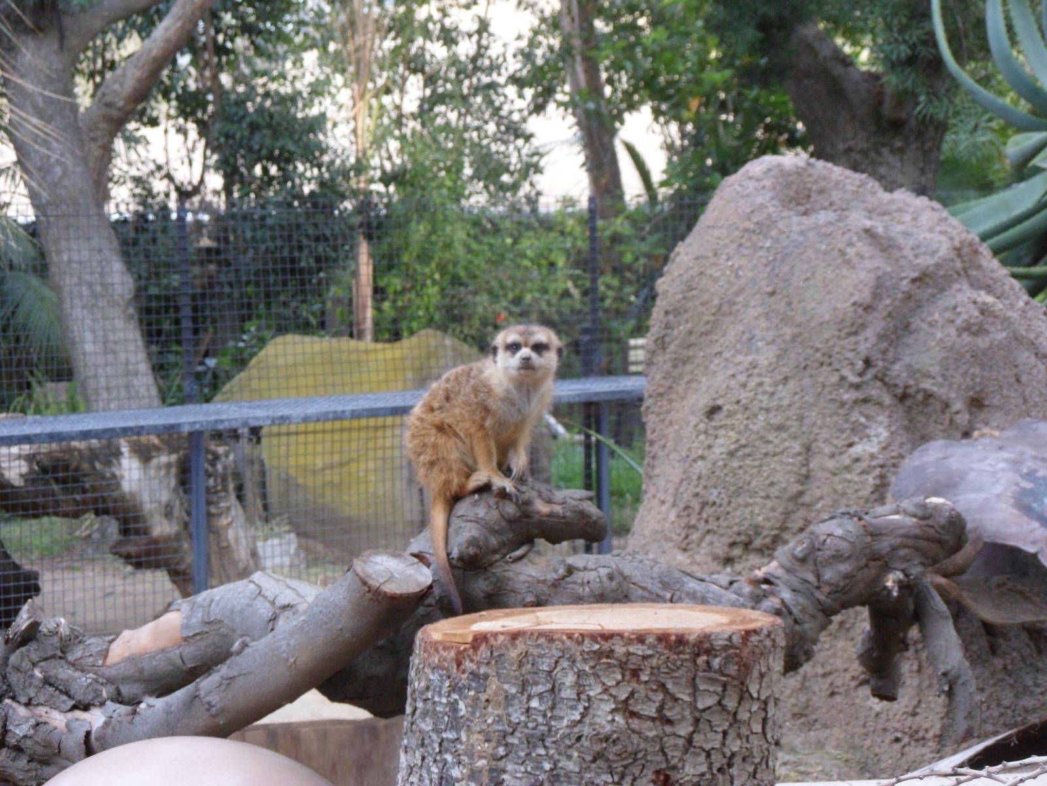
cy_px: 393
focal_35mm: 105
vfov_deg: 14.1
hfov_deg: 18.7
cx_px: 524
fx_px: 3176
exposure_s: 1/45
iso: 240
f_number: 5.3
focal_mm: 17.7
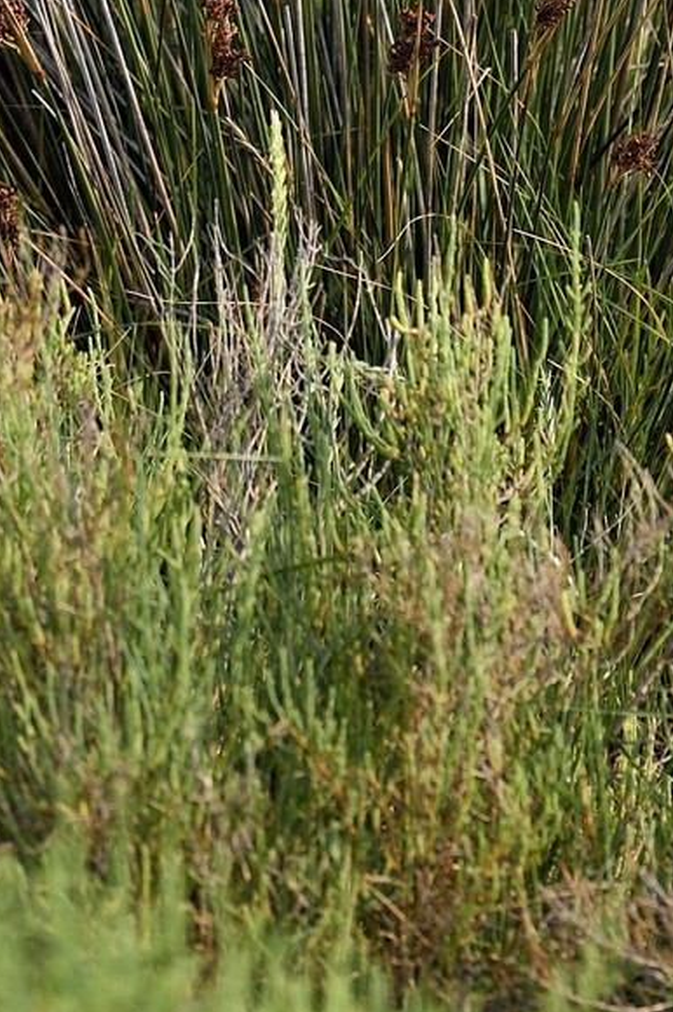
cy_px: -988
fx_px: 23273
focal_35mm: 829
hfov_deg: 1.7
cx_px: 659
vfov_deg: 2.5
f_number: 4
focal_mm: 200
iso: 200
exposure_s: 1/400
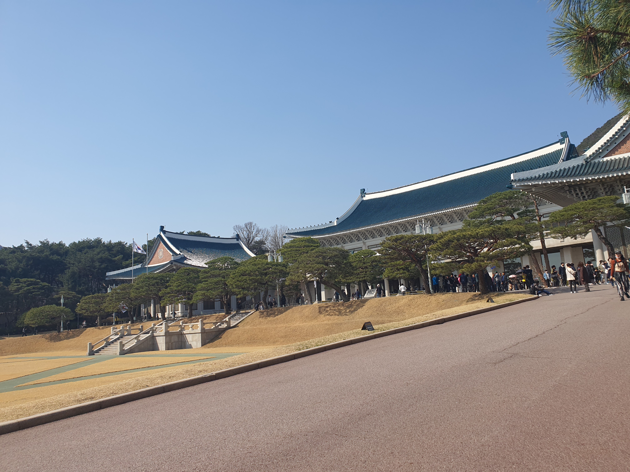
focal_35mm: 26
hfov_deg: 67.3
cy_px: 236
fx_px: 473
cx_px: 315
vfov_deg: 53.1
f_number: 2.4
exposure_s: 1/1776
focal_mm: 4.3
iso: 50
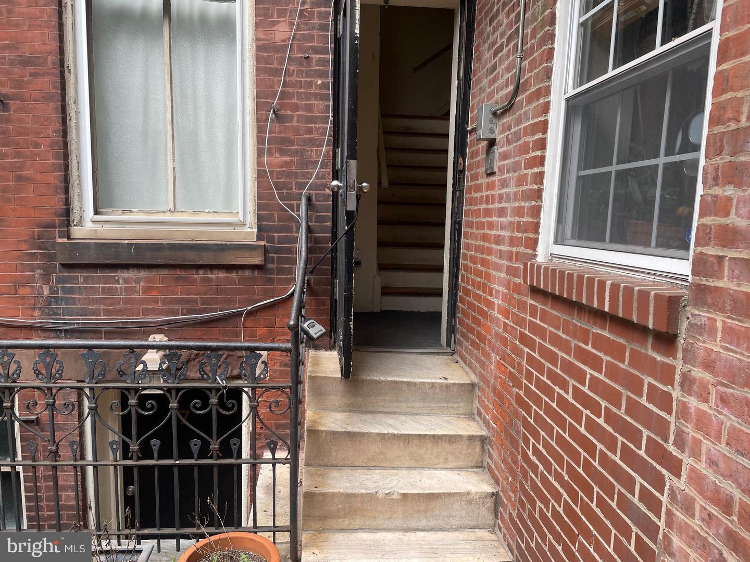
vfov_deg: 53.1
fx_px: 563
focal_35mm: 26
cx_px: 375
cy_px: 281
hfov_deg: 67.3
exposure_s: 1/258
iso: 32
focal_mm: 4.2
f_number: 1.6
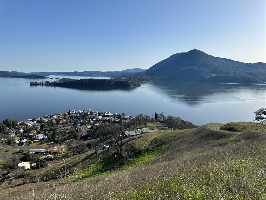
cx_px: 133
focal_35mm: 24
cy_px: 100
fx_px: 184
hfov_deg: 71.6
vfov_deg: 56.8
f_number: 1.78
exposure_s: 1/5263
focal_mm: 6.86
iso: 80
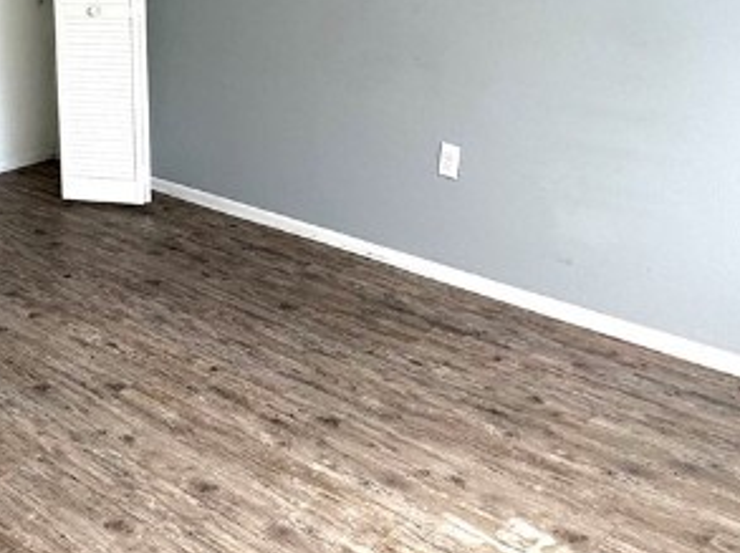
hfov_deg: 37.2
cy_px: 61
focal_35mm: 49
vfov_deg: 28.5
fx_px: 1046
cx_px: 121
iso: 80
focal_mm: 2.22
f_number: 2.2
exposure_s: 1/99
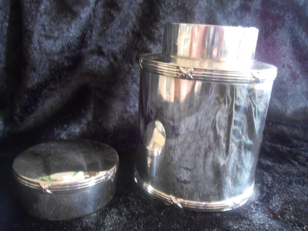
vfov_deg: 46.8
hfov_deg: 60.0
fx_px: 267
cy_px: 116
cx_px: 154
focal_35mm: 30
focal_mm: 5.3
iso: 400
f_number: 3.8
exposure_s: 1/1.6
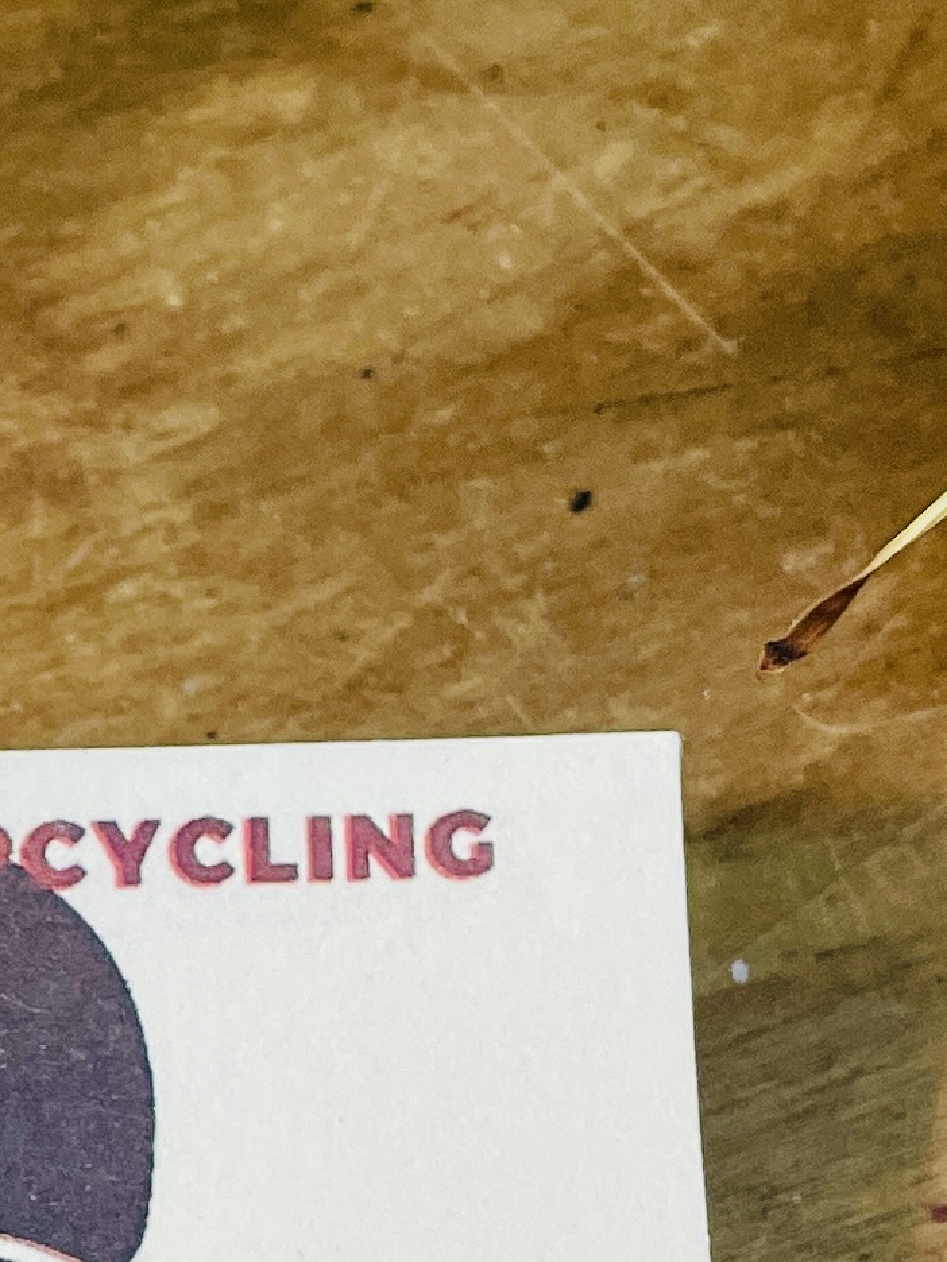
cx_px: -287
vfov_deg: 17.0
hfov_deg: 12.8
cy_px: 1359
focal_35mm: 112
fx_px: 4085
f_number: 1.6
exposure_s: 1/100
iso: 100
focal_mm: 4.2
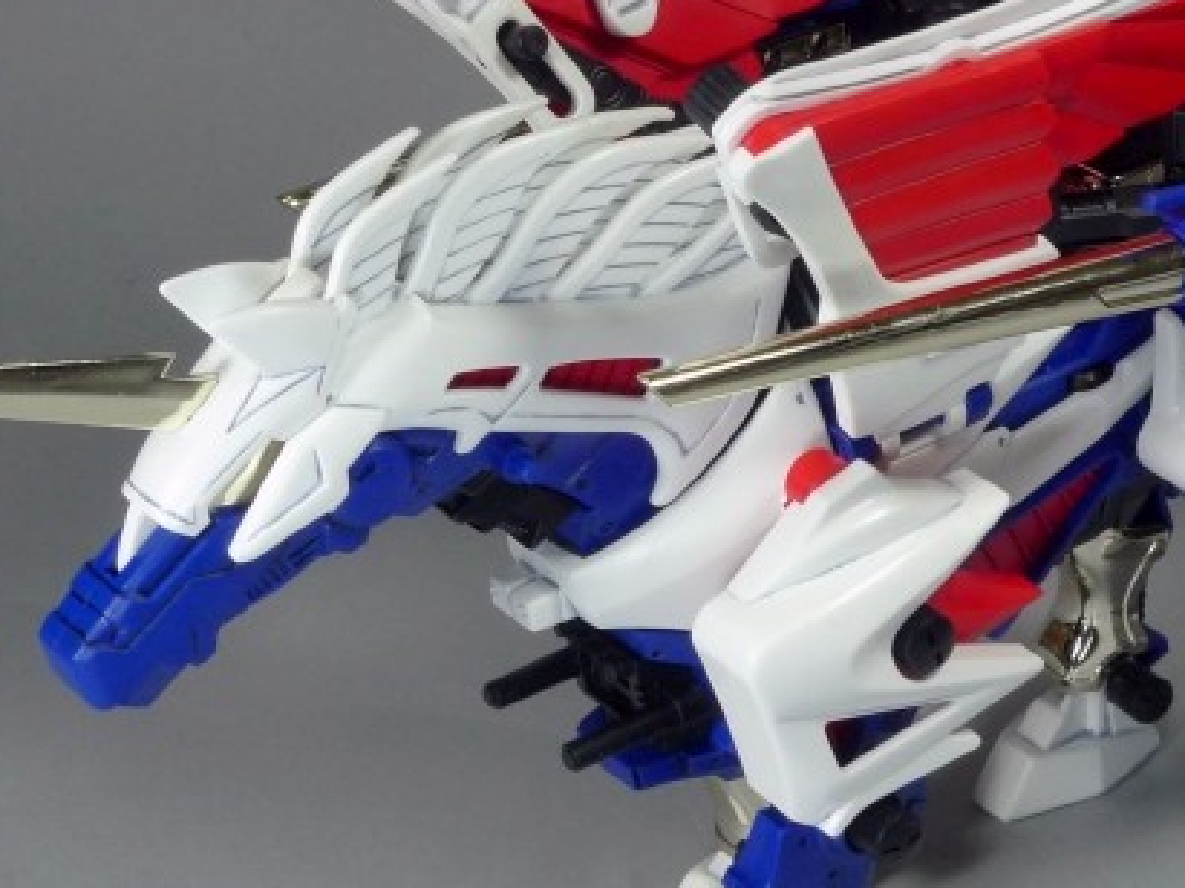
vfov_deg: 13.3
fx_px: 3799
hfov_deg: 17.7
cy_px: 461
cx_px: 741
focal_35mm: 111
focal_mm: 12.1
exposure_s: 1/30
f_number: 8
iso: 200
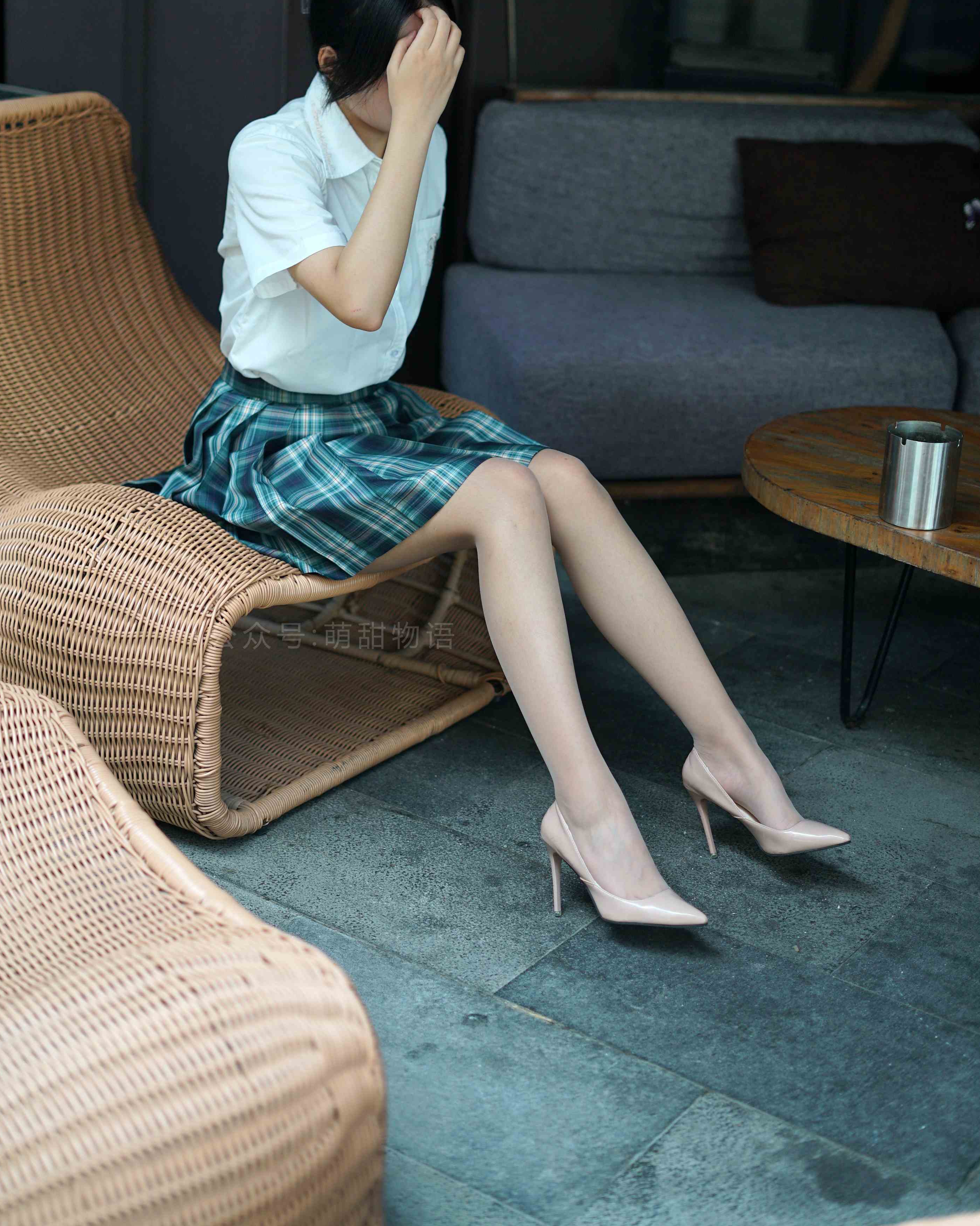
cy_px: 489
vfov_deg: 32.9
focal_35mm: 57
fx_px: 2067
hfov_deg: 26.7
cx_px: 488
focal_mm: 50
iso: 200
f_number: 2
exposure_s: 1/500
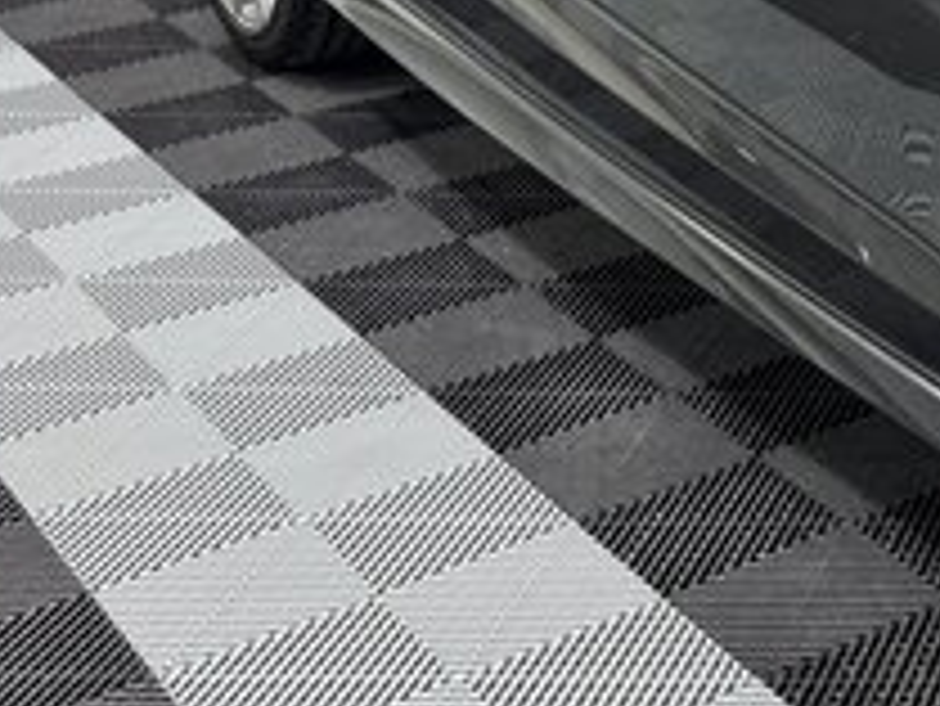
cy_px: -94
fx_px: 2500
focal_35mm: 92
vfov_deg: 15.6
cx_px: 1660
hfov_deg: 17.5
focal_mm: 6.76
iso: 125
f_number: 1.78
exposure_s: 1/50
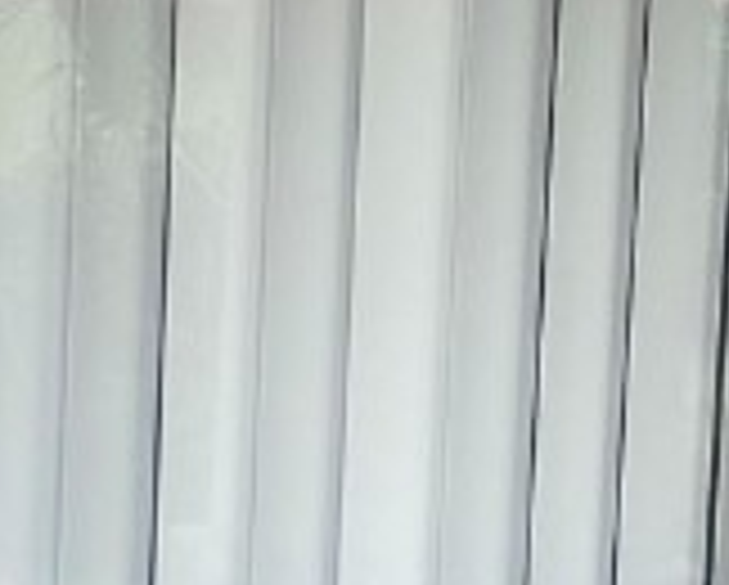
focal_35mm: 160
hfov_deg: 12.0
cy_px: 274
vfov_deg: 9.7
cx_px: 270
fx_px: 3456
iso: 50
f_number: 1.5
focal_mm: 5.7
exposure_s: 1/588
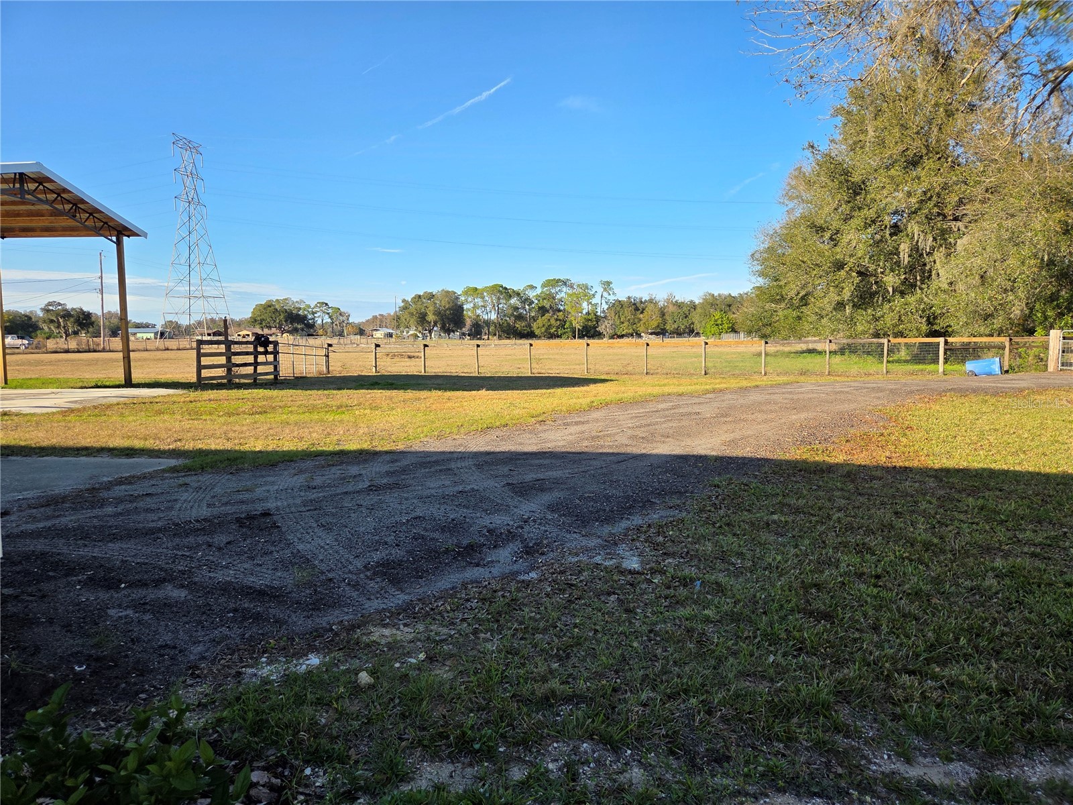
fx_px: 713
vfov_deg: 58.9
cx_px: 536
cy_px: 402
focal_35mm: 23
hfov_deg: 73.9
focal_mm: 5.4
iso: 80
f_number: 1.8
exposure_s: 1/2775
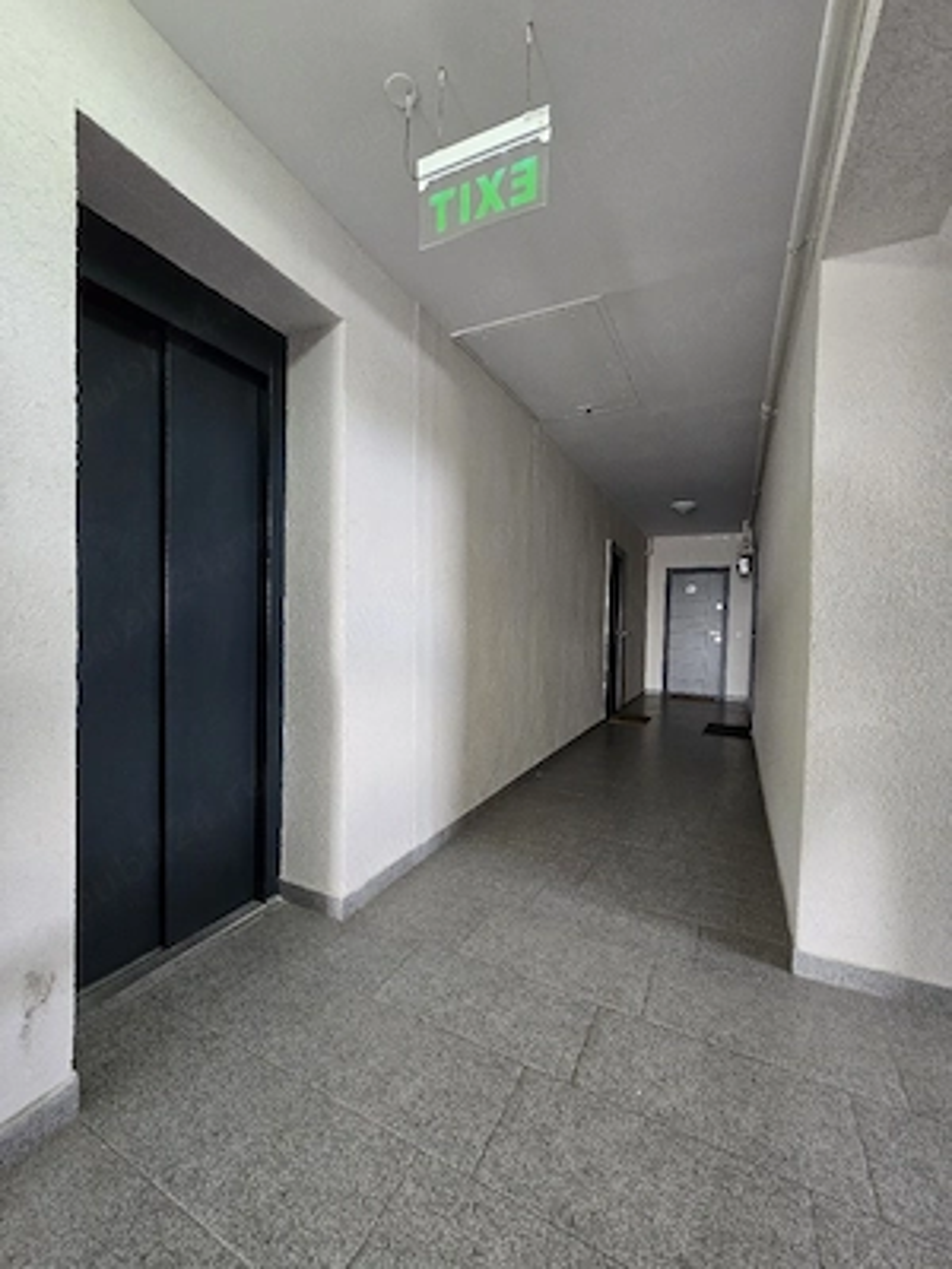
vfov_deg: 106.2
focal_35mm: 13
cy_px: 634
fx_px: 477
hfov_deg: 89.9
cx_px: 476
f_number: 2.2
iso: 500
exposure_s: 1/50.3
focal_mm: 2.2
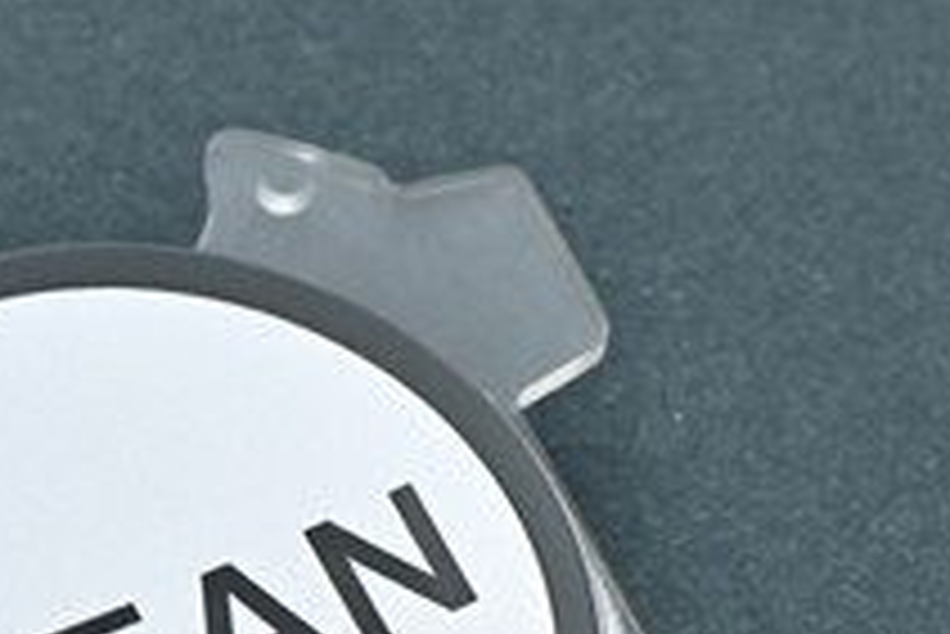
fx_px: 10510
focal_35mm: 398
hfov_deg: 5.2
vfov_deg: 3.4
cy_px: 1000
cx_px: 297
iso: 64
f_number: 16
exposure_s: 1/125
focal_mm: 105
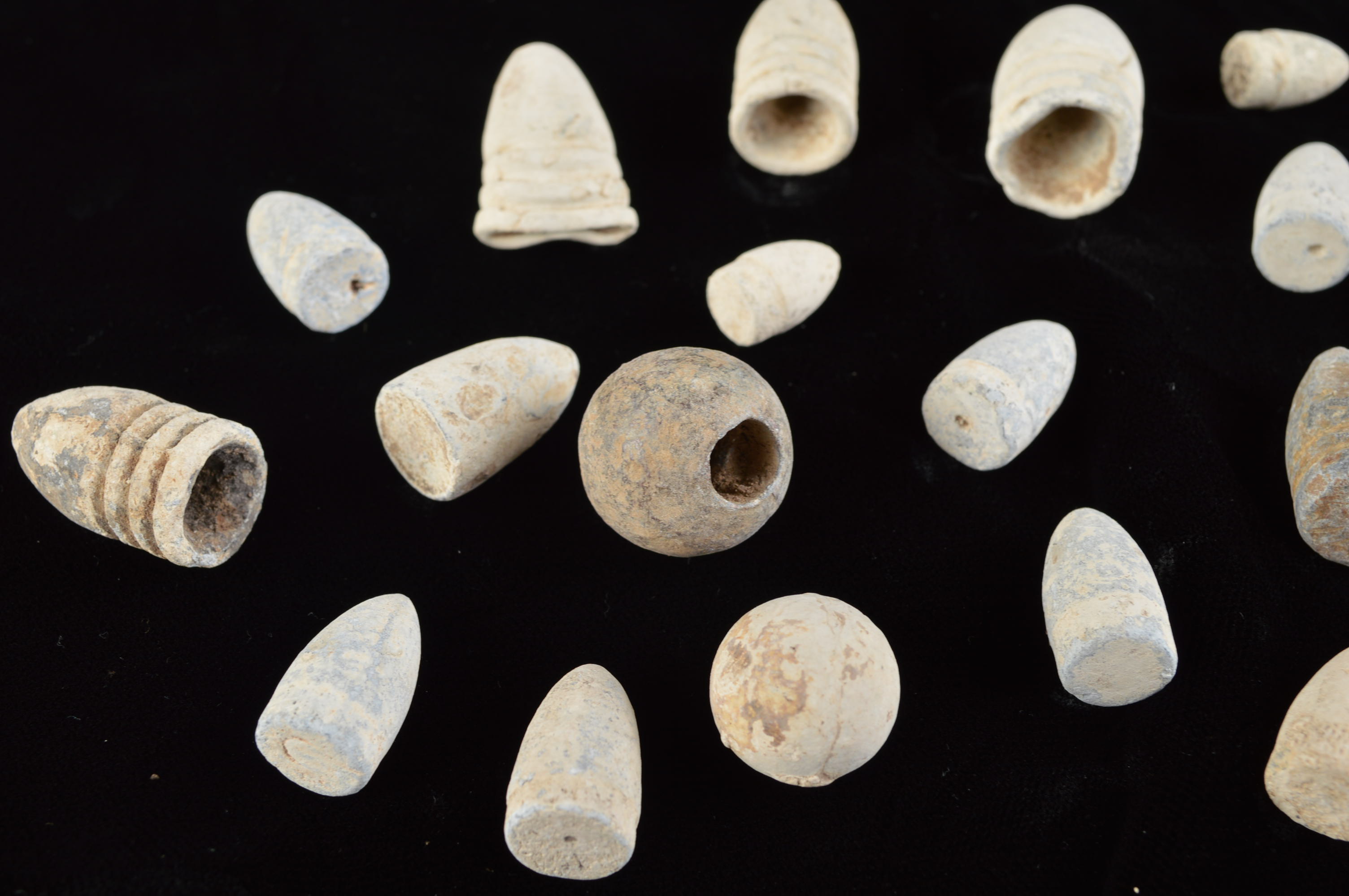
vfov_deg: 28.0
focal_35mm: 48
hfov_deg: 41.1
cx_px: 674
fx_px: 1797
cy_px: 448
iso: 100
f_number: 9
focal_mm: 32
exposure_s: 1/125
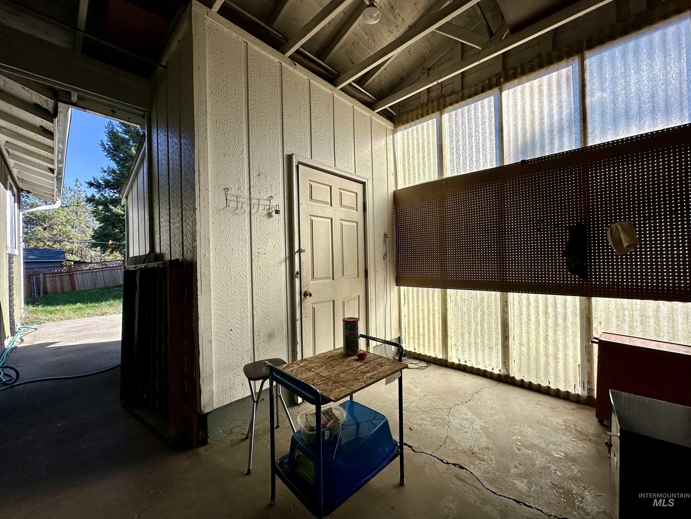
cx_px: 346
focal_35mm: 14
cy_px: 260
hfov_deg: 102.1
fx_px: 279
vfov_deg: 85.7
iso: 40
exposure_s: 1/895
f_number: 2.2
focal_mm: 2.22
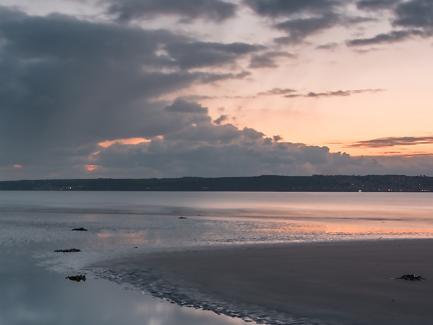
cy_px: 246
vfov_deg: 23.4
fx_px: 775
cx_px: -56
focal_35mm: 62
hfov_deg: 28.1
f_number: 8
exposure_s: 10
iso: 100
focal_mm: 20
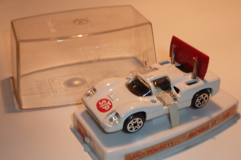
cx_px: 121
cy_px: 91
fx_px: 361
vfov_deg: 25.0
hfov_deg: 36.9
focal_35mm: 54
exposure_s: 1/60
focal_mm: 4.7
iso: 100
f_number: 3.4
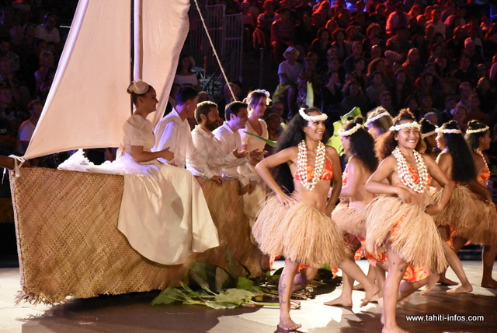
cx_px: 248
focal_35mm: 112
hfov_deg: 18.2
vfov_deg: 12.2
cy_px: 166
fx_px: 1554
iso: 14400
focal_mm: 75
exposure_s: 1/125
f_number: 7.1
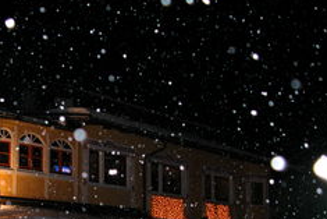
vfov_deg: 21.5
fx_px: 563
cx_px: 56
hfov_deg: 31.4
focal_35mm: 62
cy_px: 191
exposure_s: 1/60
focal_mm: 9.2
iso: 200
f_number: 2.8
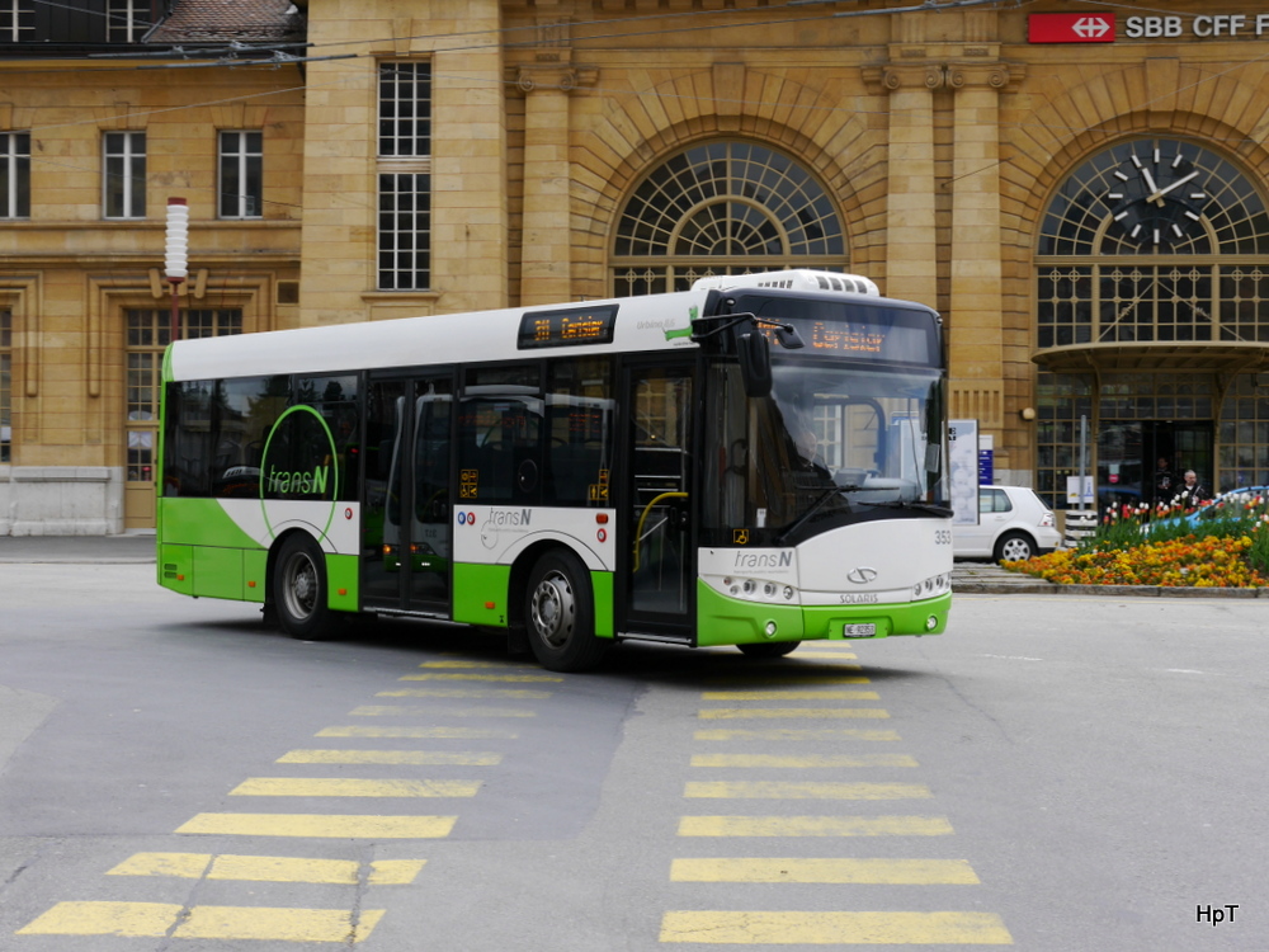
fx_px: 2126
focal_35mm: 58
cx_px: 634
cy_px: 476
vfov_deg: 25.2
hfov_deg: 33.2
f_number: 7.1
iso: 160
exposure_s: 1/250
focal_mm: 29
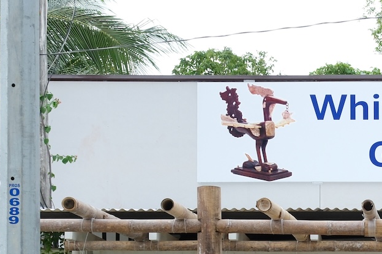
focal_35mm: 150
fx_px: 1592
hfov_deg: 13.3
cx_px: 466
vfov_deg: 9.0
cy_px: 309
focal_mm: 25.7
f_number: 6.4
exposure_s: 1/300
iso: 400
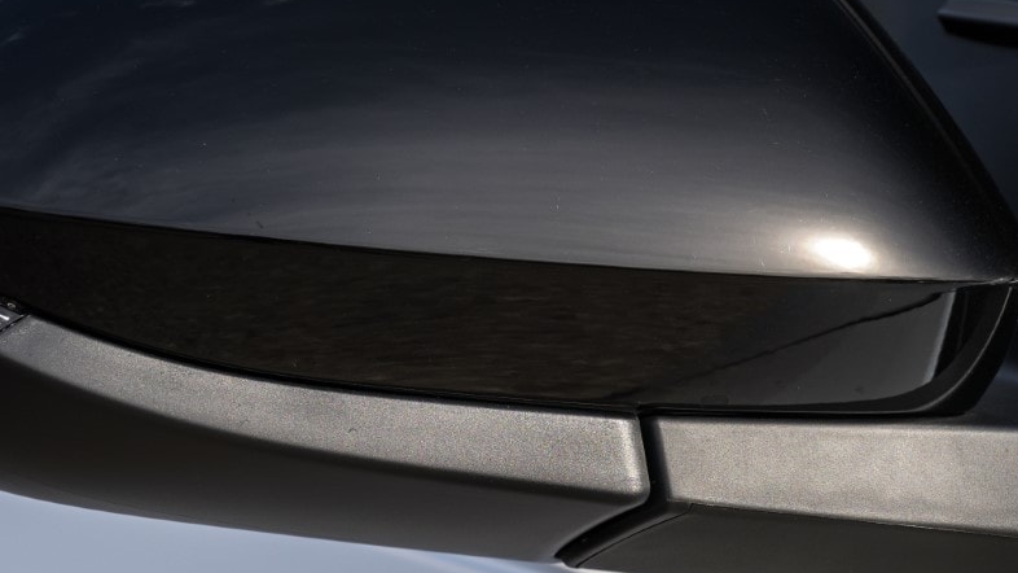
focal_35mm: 432
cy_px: 187
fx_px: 11660
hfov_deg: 5.0
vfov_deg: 2.8
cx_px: 635
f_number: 7.1
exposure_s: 1/160
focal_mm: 200
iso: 125
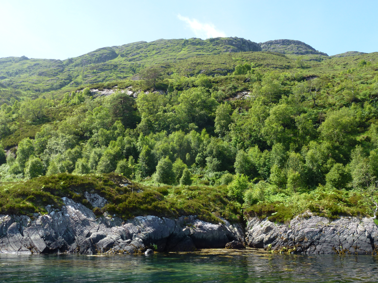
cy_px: 142
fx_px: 360
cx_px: 189
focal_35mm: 33
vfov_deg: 42.9
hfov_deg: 55.4
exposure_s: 1/320
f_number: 4
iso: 100
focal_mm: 5.9
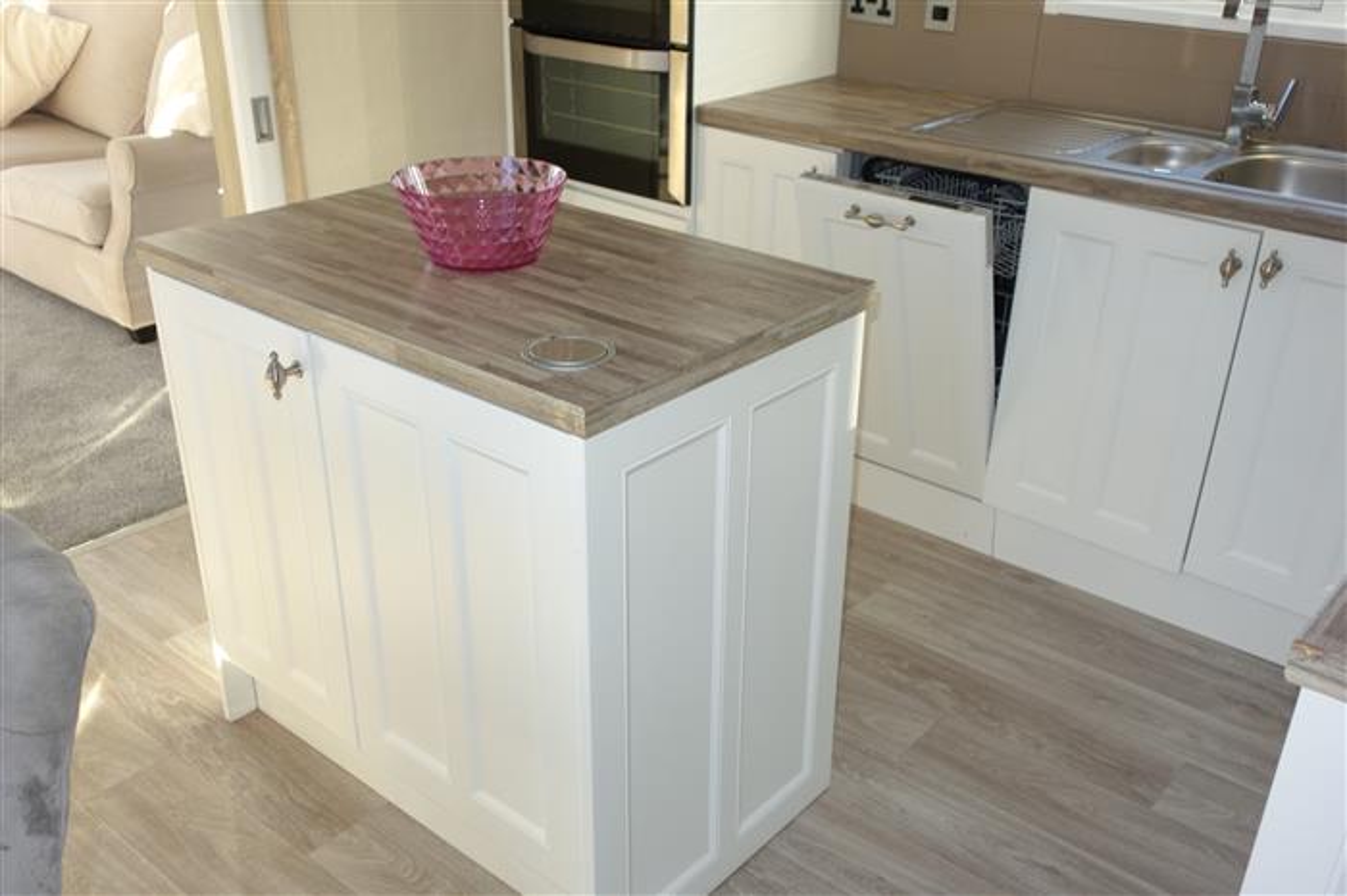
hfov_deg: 57.2
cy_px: 448
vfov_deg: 39.9
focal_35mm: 33
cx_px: 674
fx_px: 1234
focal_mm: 12.18
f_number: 3.2
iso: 125
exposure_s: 1/100
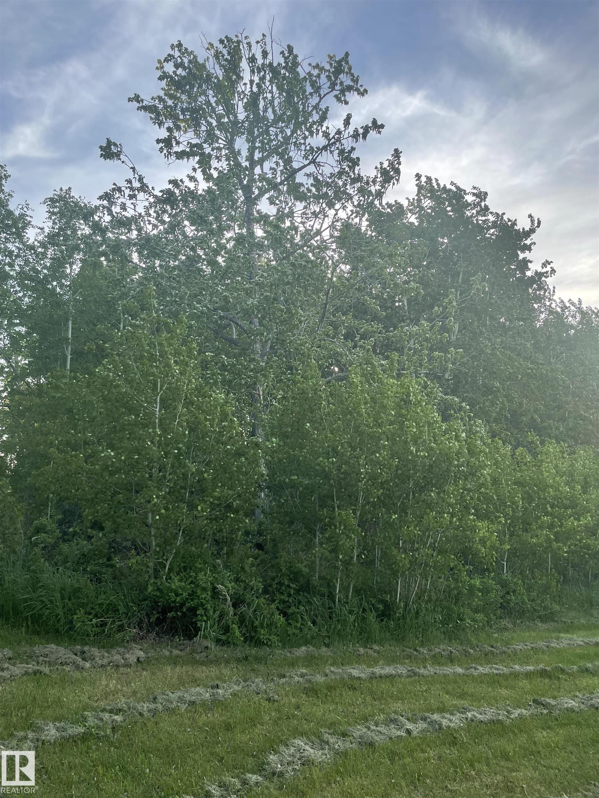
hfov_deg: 53.1
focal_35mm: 26
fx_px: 600
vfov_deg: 67.3
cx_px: 300
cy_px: 399
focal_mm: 4.2
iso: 32
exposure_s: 1/988
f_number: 1.6
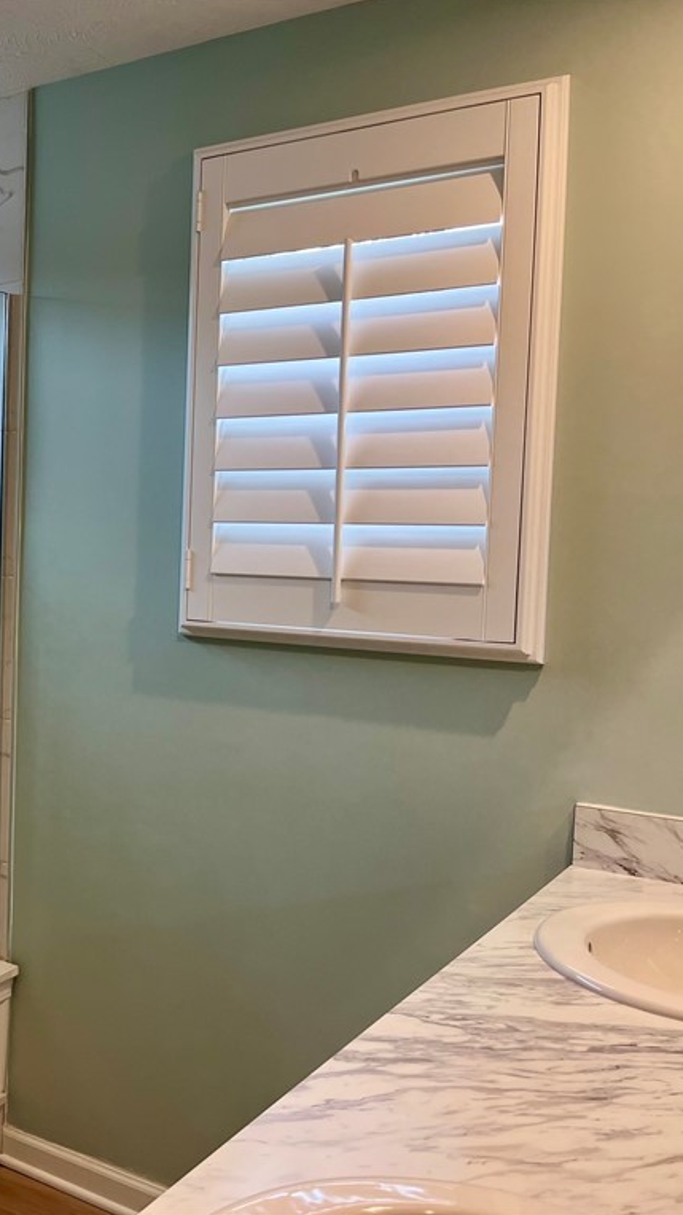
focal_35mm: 38
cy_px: 605
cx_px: -99
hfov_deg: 28.0
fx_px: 1224
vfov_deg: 52.8
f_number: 1.6
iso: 80
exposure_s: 1/120
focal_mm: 5.1
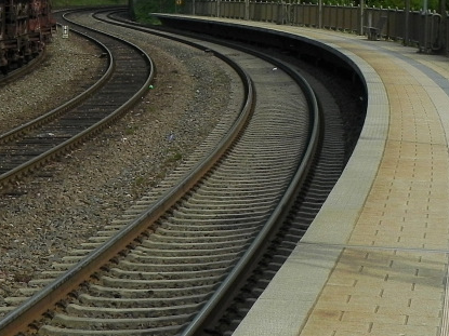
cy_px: -45
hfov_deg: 12.0
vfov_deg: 9.0
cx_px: -13
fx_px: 2114
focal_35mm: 163
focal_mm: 11.8
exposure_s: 1/400
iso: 160
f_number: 5.6
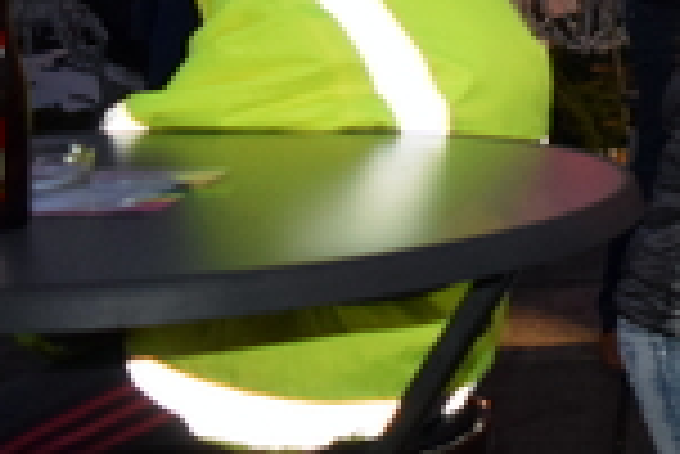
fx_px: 2250
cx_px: 1337
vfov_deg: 11.3
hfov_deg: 14.4
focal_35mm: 119
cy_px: -117
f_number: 3.5
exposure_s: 1/60
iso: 1800
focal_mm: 20
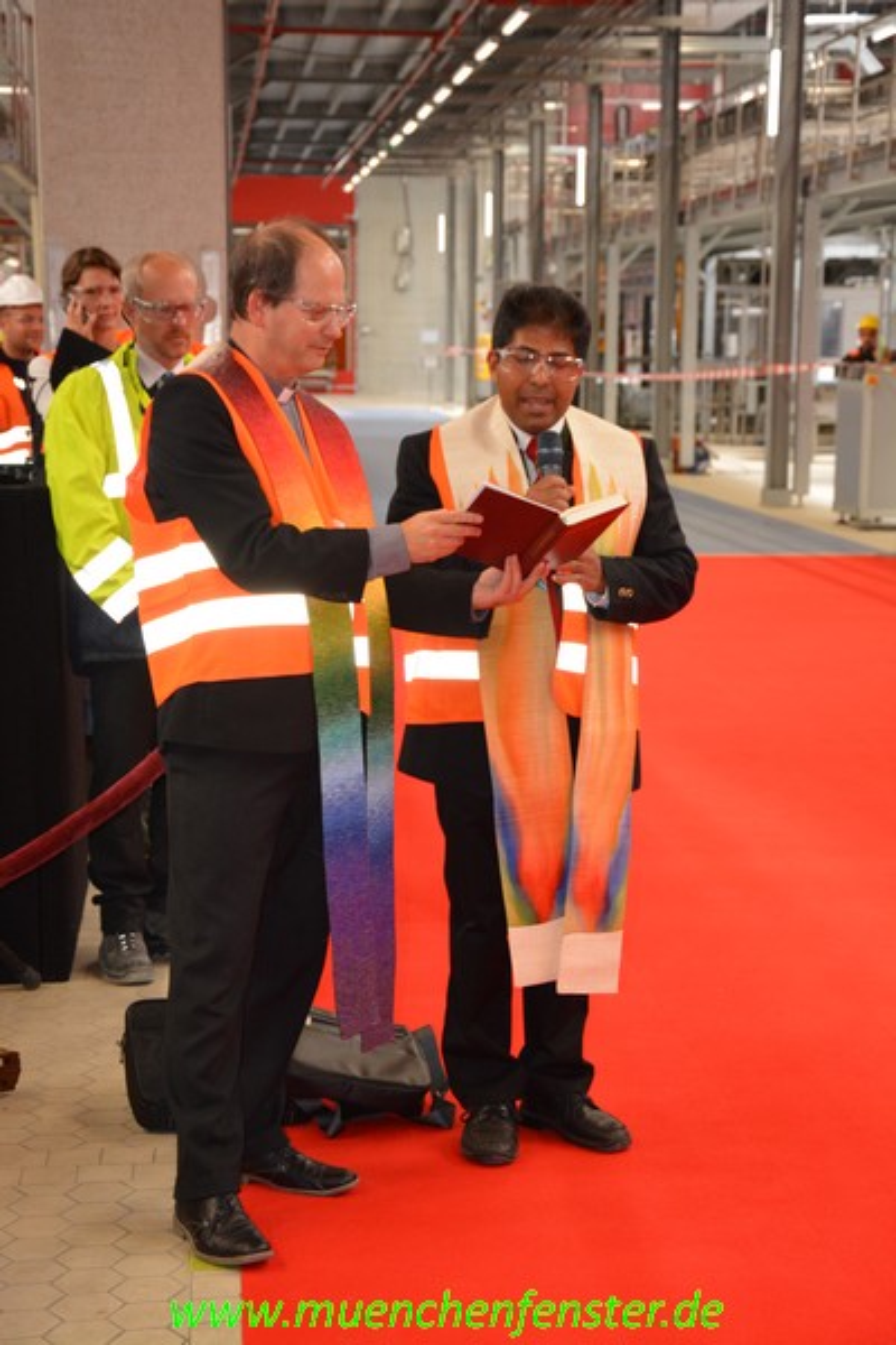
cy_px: 672
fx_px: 2688
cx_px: 448
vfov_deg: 28.1
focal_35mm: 72
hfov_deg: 18.9
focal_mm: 48
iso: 1400
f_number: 4.8
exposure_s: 1/60
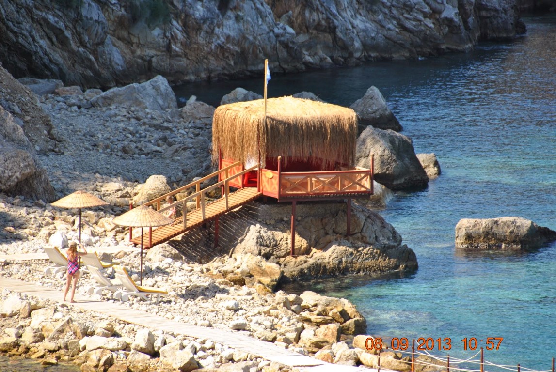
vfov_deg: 4.6
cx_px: 278
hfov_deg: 6.9
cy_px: 186
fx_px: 4639
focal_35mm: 300
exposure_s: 1/500
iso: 220
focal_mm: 200
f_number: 5.6
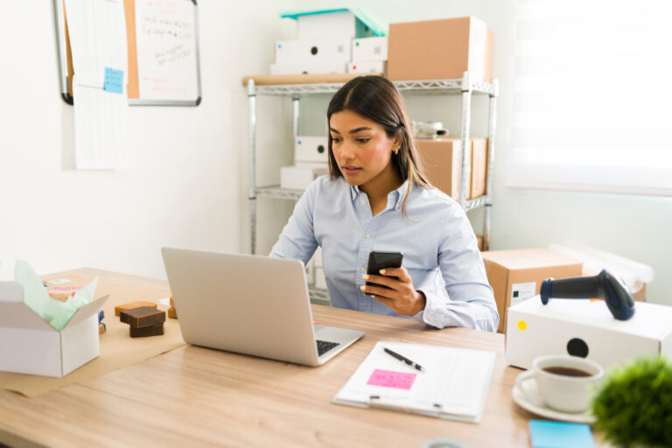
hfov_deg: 54.4
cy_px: 224
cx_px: 336
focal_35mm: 35
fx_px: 653
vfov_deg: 37.9
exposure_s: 1/160
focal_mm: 35
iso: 400
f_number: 1.8
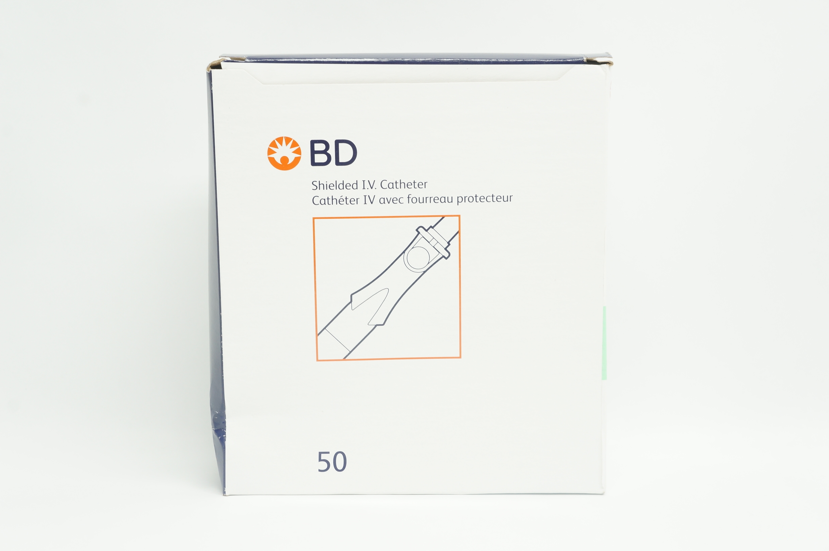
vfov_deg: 25.0
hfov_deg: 36.9
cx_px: 414
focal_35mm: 54
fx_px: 1242
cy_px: 276
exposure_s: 1/15
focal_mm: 36
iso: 400
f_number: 10
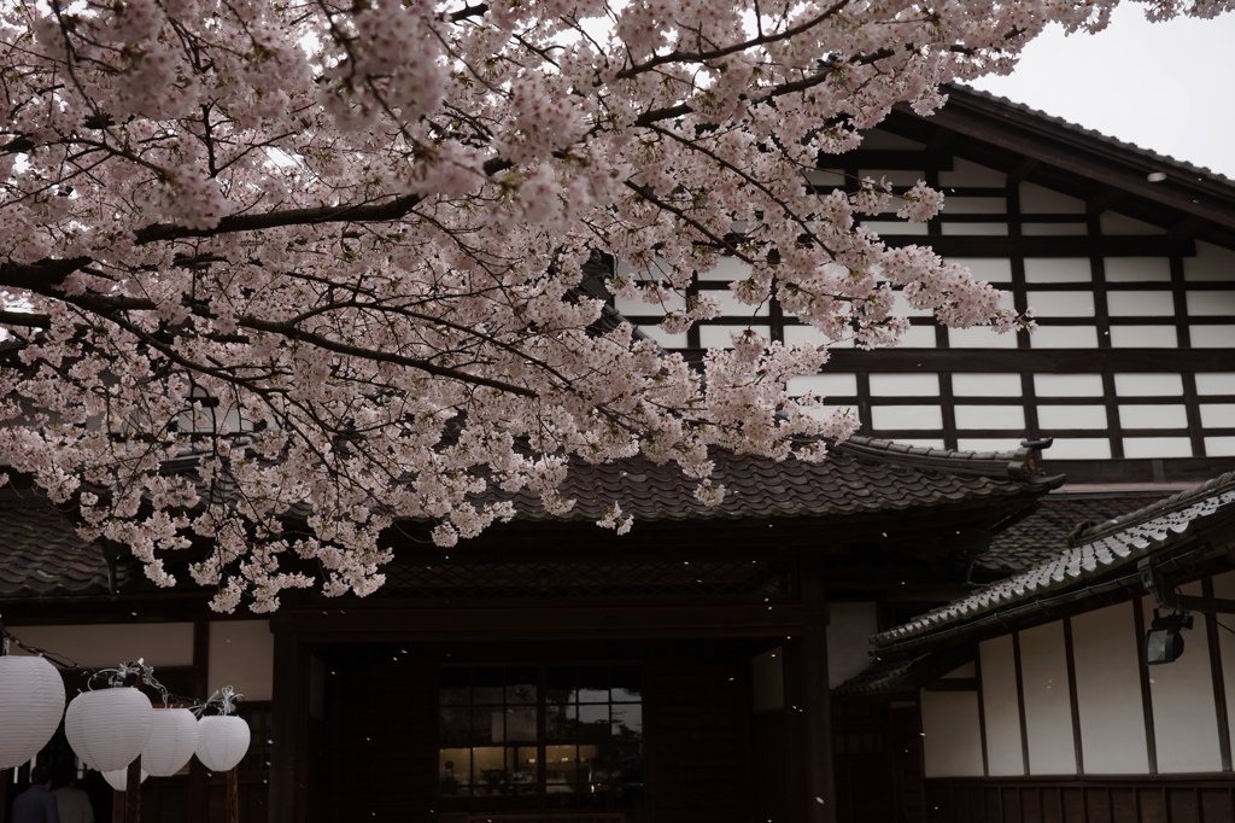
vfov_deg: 29.8
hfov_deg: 43.6
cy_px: 412
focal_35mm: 45
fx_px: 1543
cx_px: 618
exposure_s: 1/100
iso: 100
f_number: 5.6
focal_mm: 45
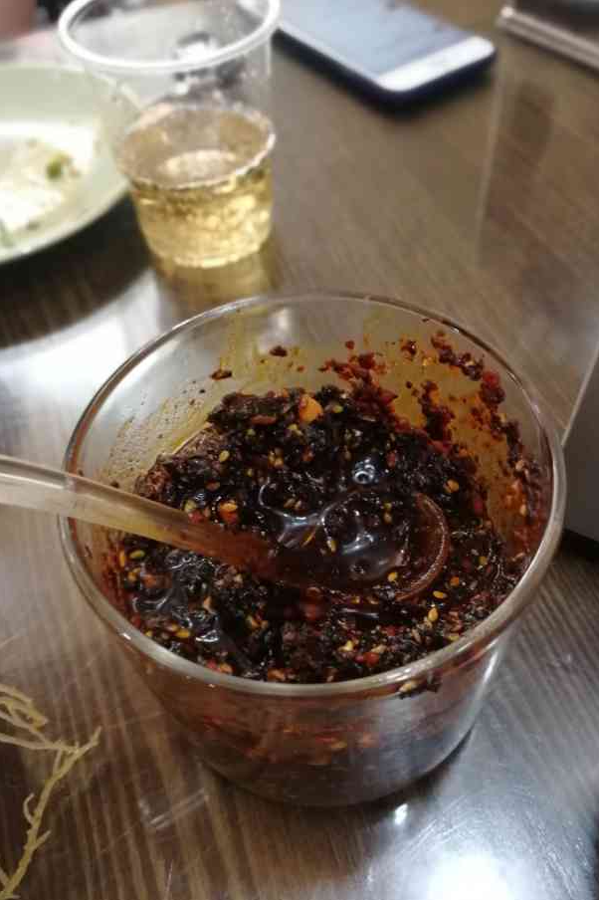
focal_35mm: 29
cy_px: 448
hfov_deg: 44.9
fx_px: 724
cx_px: 329
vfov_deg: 63.7
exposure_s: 1/25
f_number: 4
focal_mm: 3.95
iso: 400
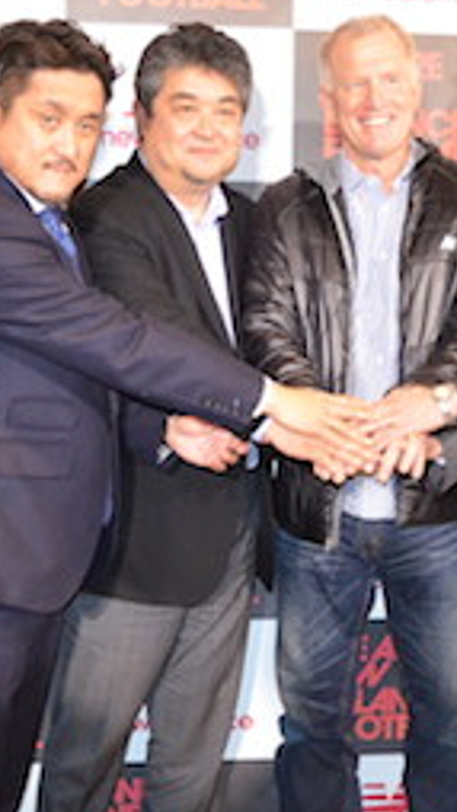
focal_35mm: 74
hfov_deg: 16.3
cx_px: 224
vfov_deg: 28.4
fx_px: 1593
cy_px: 539
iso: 2500
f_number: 3.8
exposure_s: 1/60
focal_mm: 20
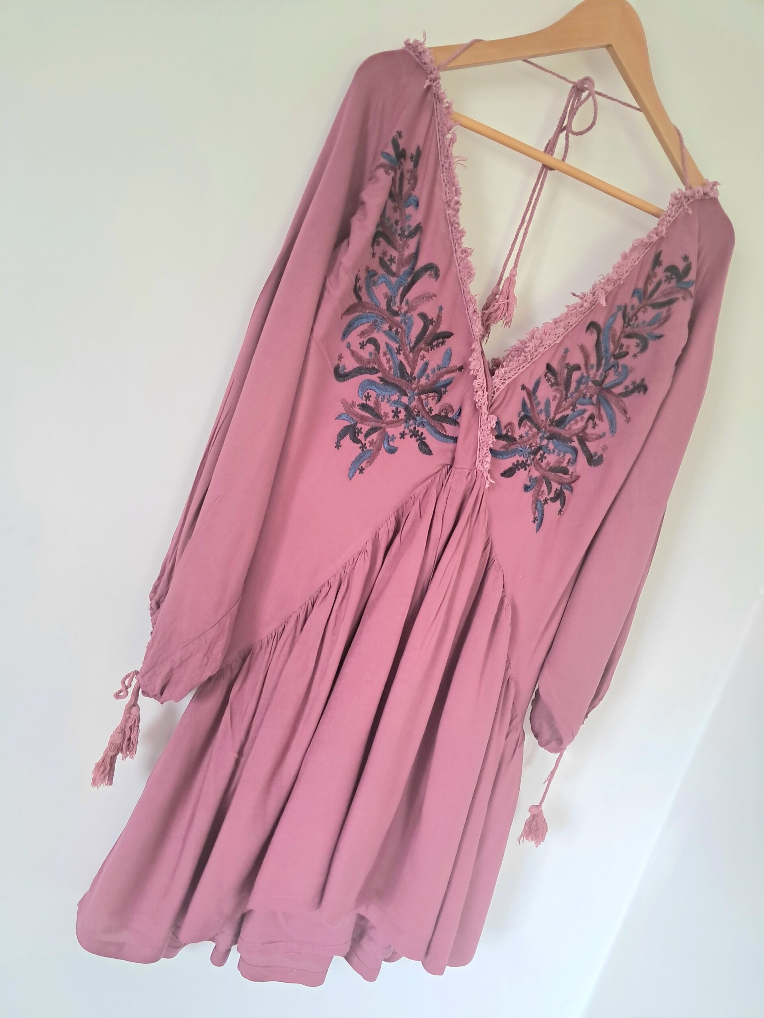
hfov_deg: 51.4
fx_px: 795
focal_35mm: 27
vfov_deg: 65.3
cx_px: 382
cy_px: 509
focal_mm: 4
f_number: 1.8
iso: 160
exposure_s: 1/50
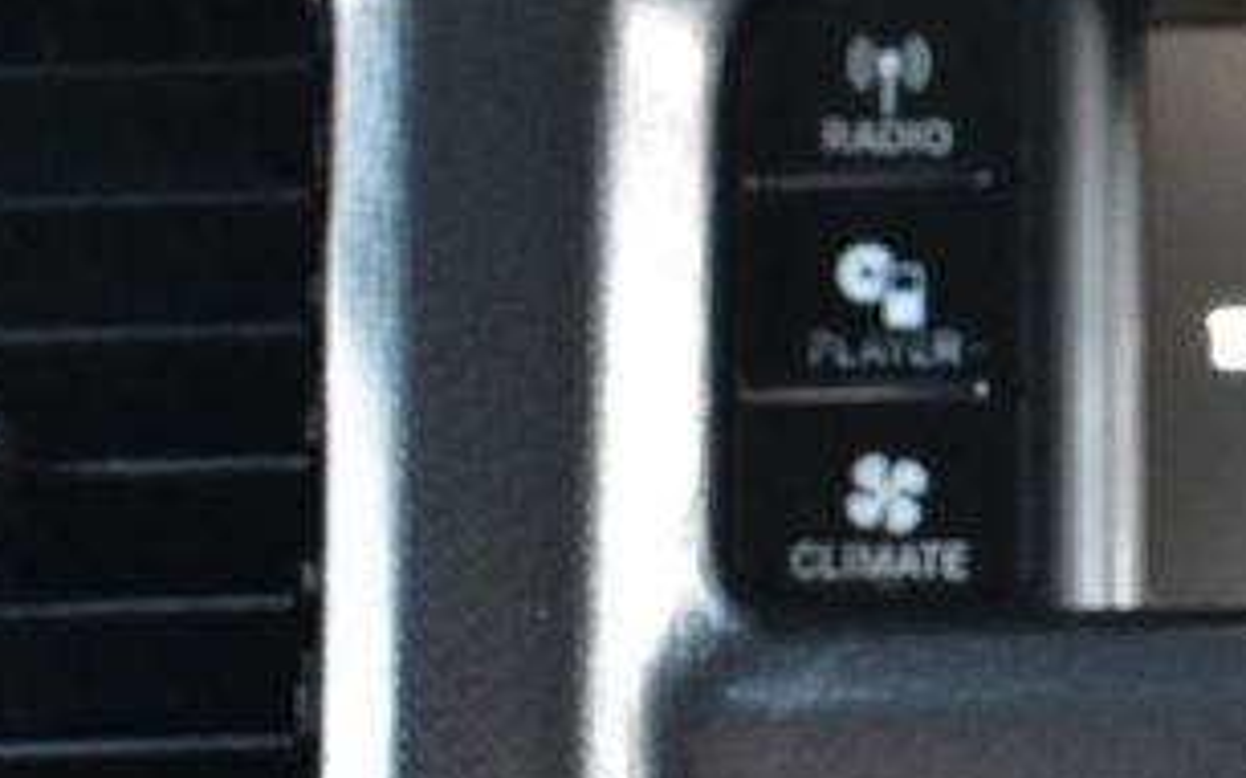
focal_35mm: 118
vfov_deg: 11.1
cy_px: 562
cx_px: 1731
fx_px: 3996
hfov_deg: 16.5
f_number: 5.6
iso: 1600
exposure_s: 1/15
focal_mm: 23
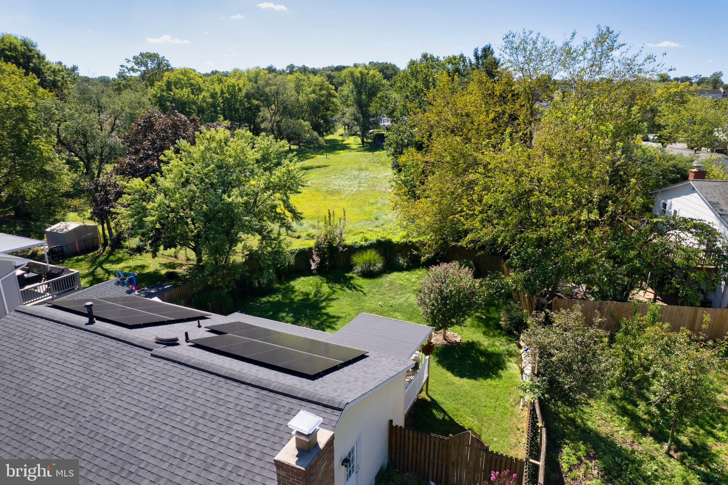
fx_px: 445
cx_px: 364
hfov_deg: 78.6
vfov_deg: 57.2
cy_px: 242
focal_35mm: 22
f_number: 2.8
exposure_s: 1/350
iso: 100
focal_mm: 8.38
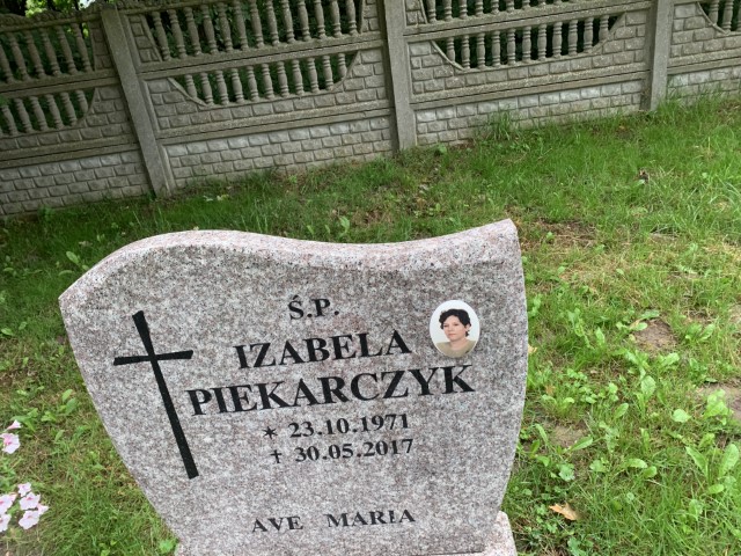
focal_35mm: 26
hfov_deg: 67.3
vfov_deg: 53.1
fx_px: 557
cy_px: 278
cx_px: 370
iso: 32
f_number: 1.8
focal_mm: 4.25
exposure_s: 1/121
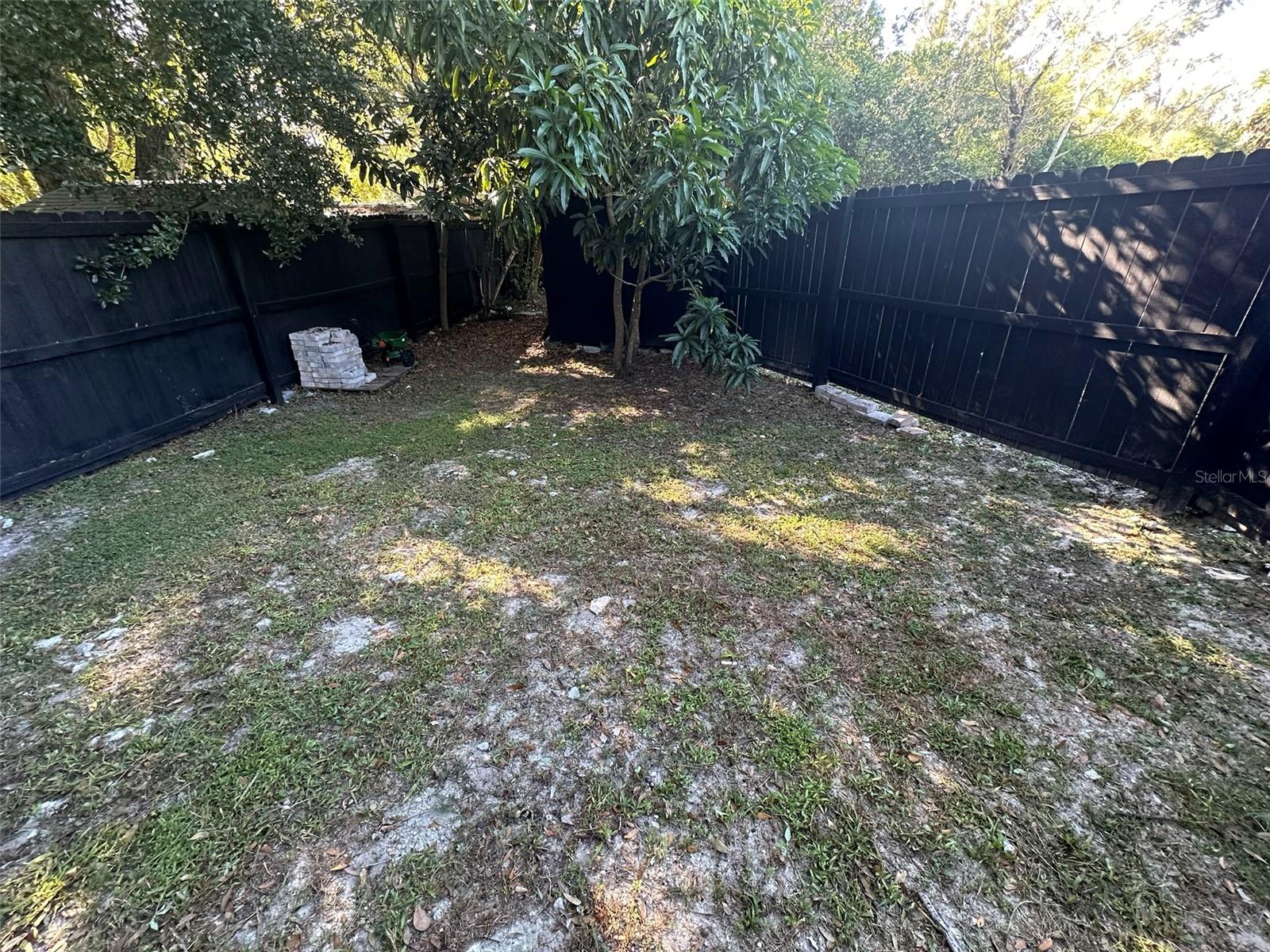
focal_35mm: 14
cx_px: 635
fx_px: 514
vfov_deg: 85.7
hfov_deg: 102.1
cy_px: 476
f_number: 2.2
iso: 160
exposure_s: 1/99
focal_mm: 2.22
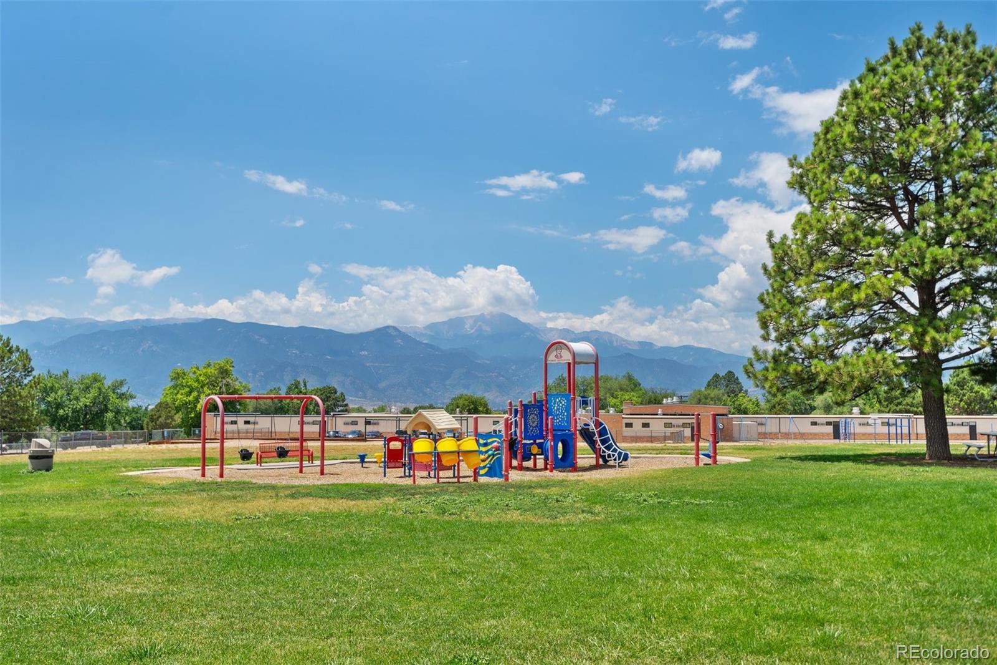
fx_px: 969
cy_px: 332
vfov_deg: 37.8
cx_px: 498
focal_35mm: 35
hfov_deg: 54.4
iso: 160
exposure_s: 1/640
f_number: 5.6
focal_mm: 35
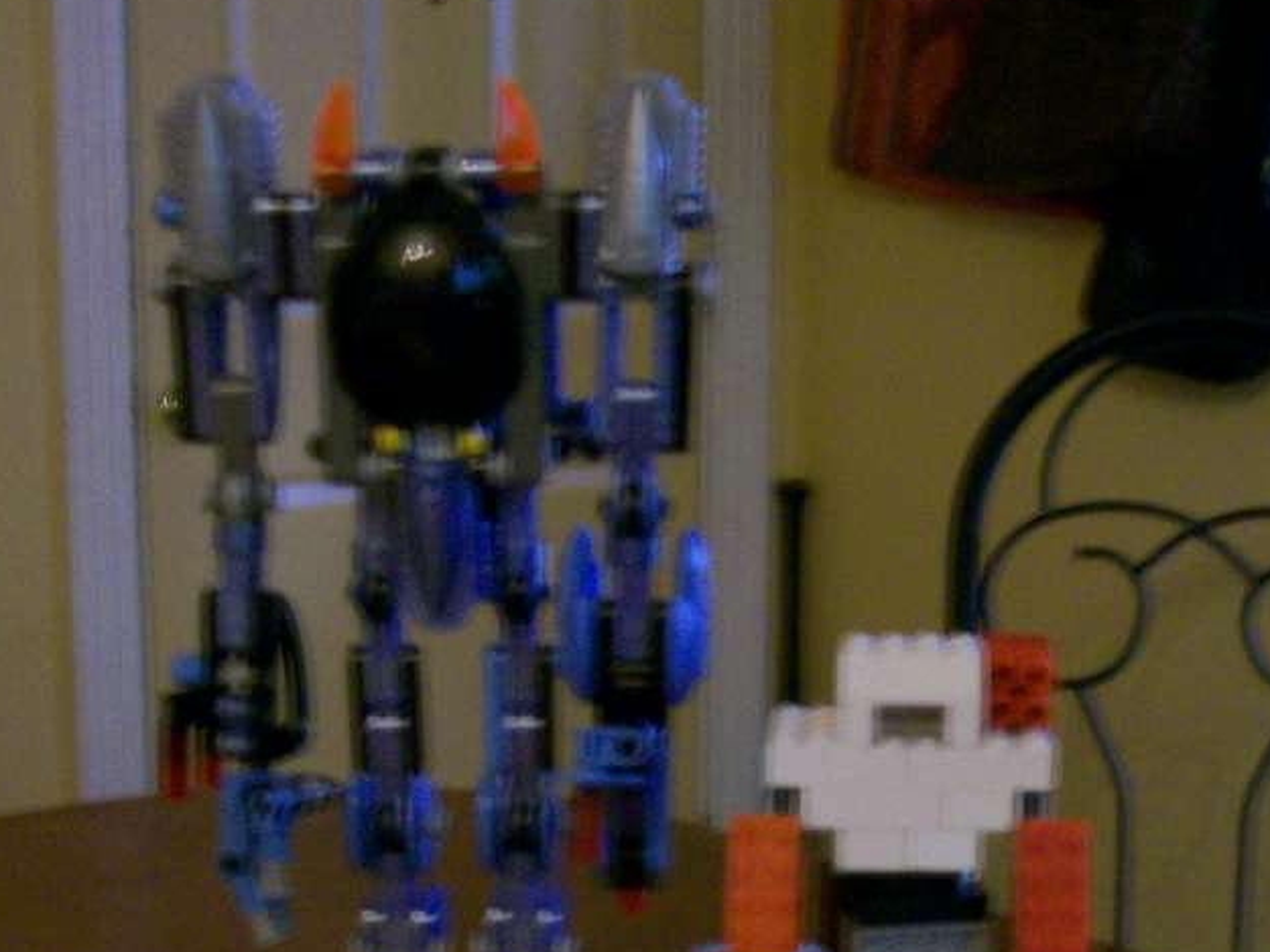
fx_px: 2165
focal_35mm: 59
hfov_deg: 32.7
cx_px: 658
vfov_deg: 24.5
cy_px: 717
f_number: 2.7
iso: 160
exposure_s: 1/5.66
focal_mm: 6
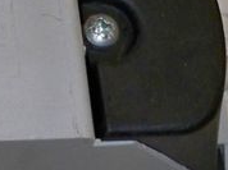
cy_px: 77
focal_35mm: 197
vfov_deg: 7.5
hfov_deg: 9.3
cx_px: -257
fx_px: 1296
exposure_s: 1/60
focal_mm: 6.3
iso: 200
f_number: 3.1
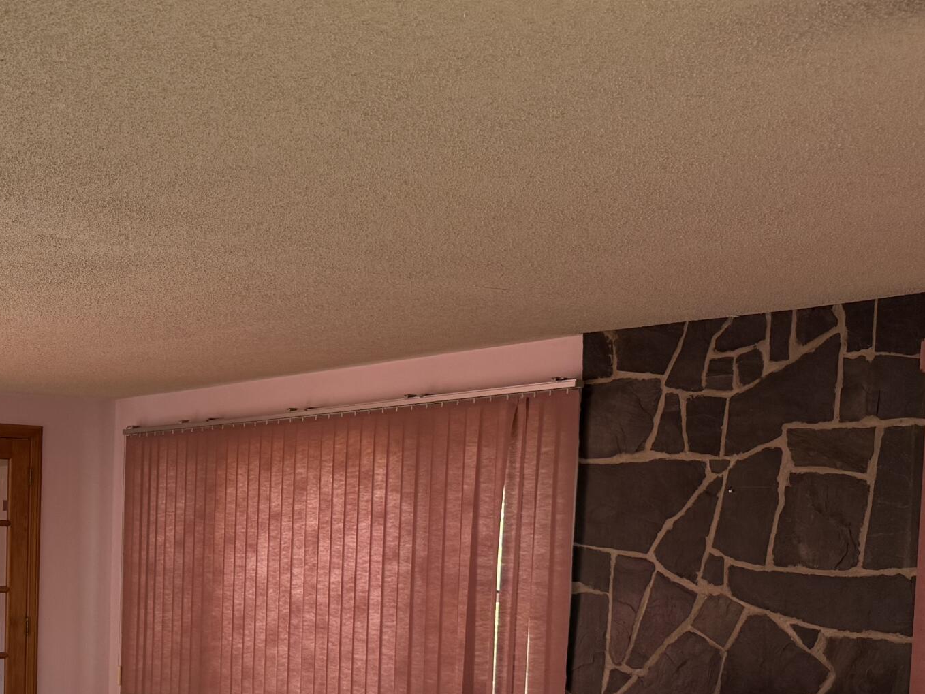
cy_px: 625
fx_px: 1417
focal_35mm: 53
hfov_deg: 33.6
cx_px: 42
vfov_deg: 26.6
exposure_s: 1/229
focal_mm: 6.76
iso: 160
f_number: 1.78
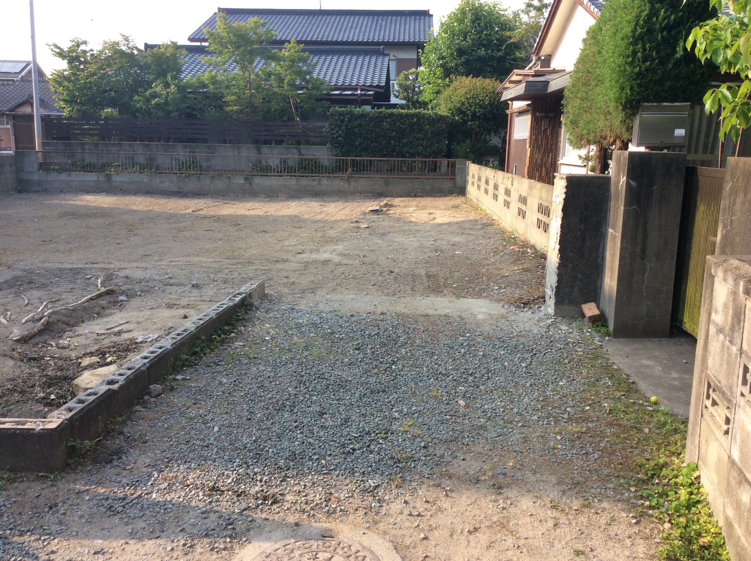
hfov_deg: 56.9
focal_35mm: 32
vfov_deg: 44.1
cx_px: 376
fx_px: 693
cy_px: 280
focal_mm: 3.3
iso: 32
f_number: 2.4
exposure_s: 1/394
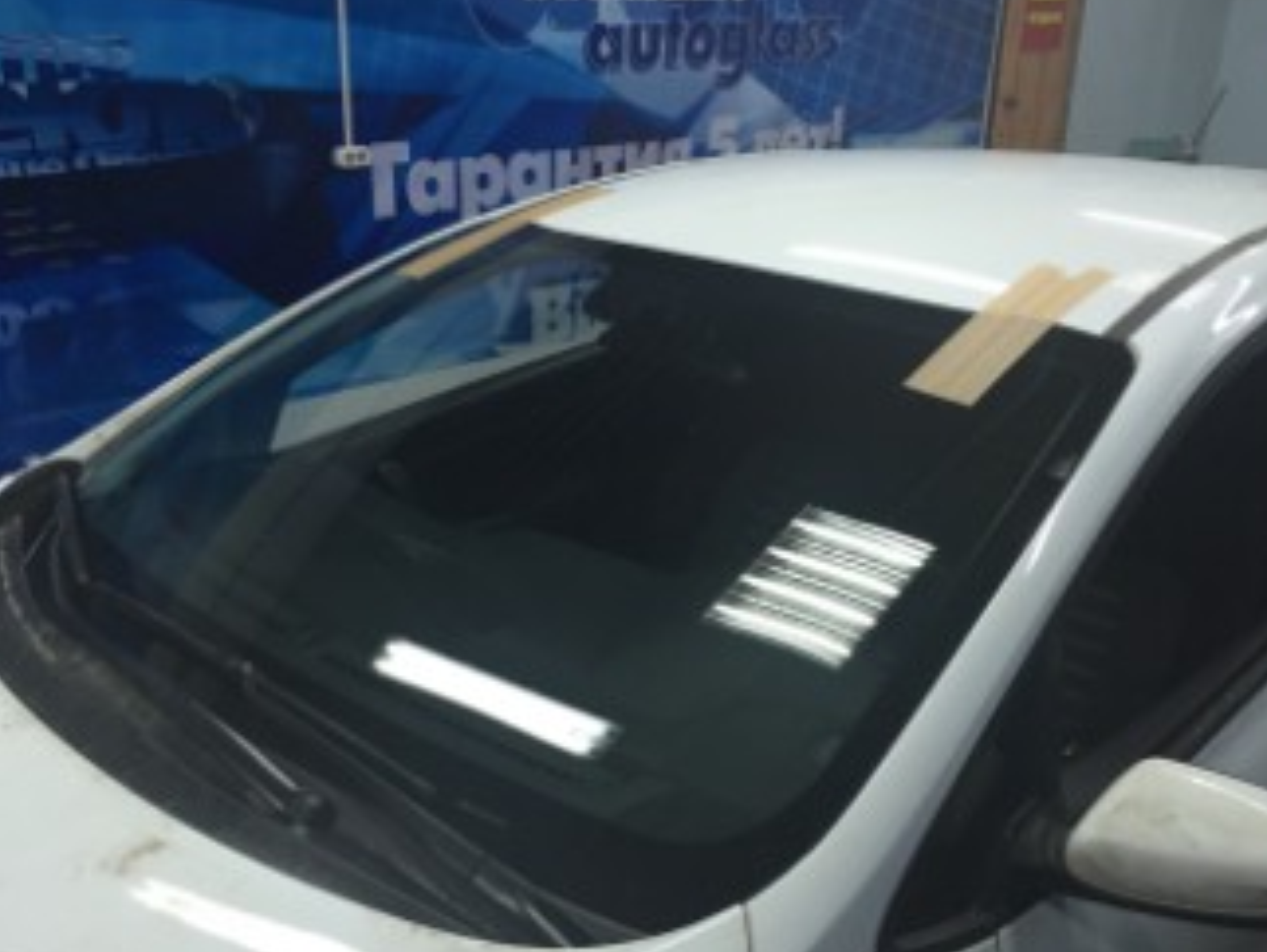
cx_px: 594
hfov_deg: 51.3
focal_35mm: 36
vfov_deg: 39.6
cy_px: 559
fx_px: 1319
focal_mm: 4.15
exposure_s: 1/33
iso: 100
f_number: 2.2
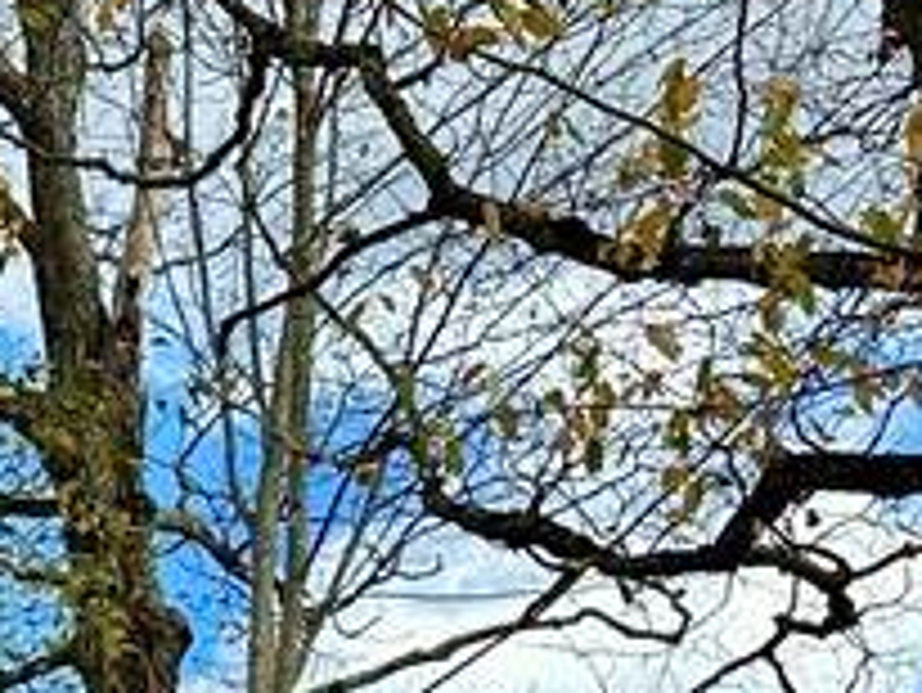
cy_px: 1228
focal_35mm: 120
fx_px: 3198
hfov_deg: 15.0
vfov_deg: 11.5
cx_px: -535
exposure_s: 1/1357
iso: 80
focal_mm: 6.86
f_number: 1.78
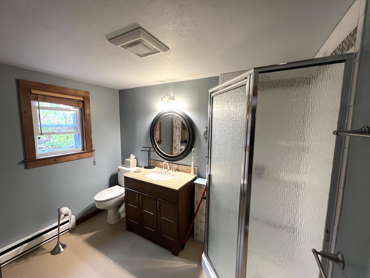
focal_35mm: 13
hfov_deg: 106.2
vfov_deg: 89.9
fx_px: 139
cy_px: 139
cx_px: 185
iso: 200
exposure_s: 1/60
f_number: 1.8
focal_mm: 1.57
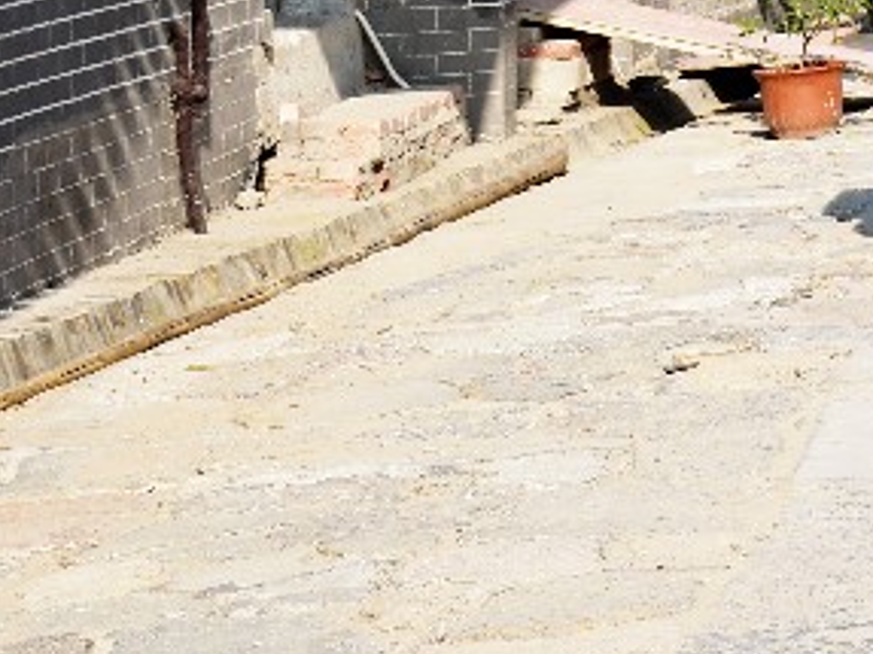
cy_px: -475
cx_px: 1478
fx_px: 5319
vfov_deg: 6.9
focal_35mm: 211
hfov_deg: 9.0
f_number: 6.3
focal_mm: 35
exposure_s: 1/250
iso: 100
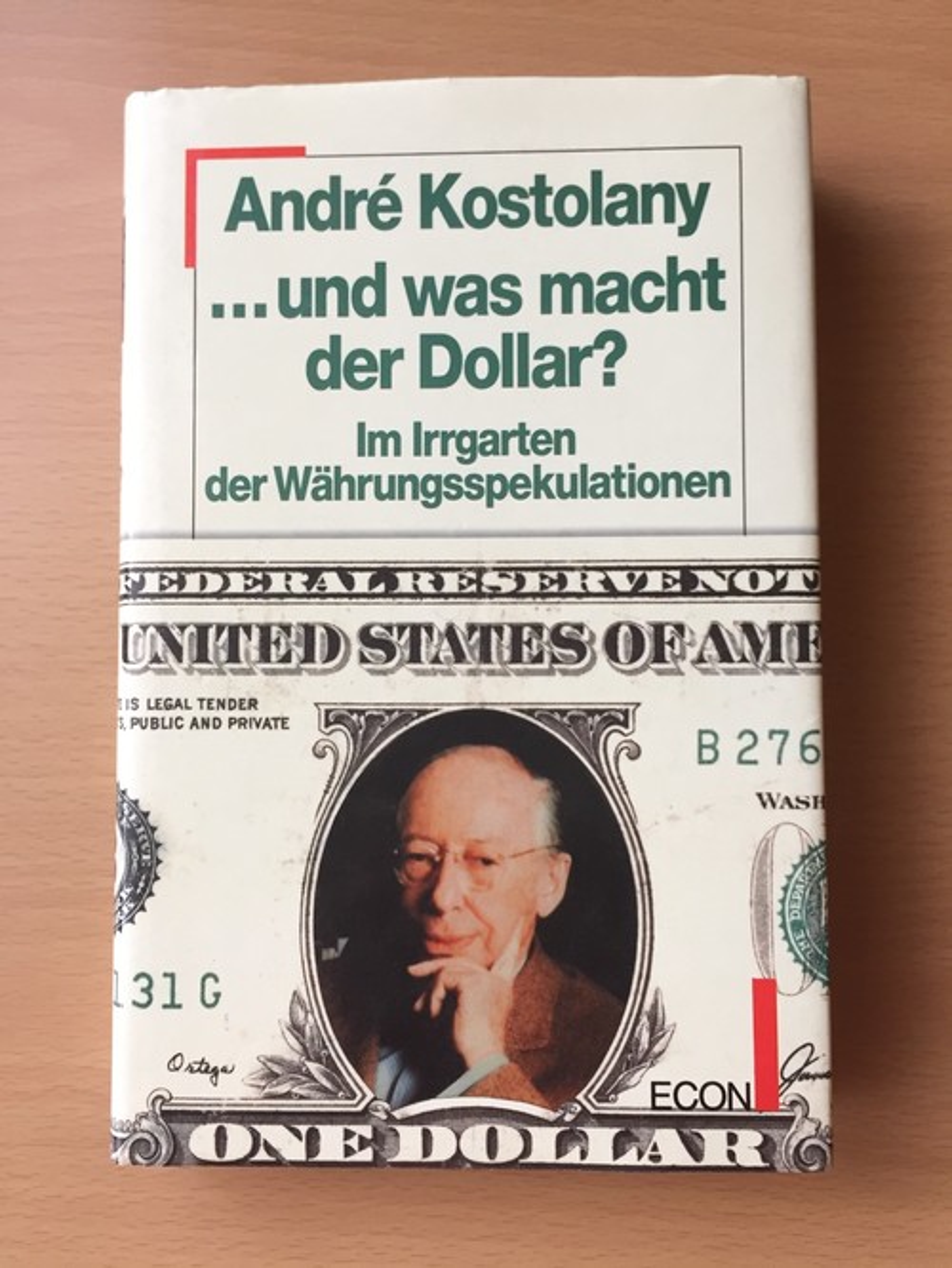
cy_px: 634
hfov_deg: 48.3
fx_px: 1063
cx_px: 476
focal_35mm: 29
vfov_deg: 61.6
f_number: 2.2
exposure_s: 1/33
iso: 64
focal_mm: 4.15
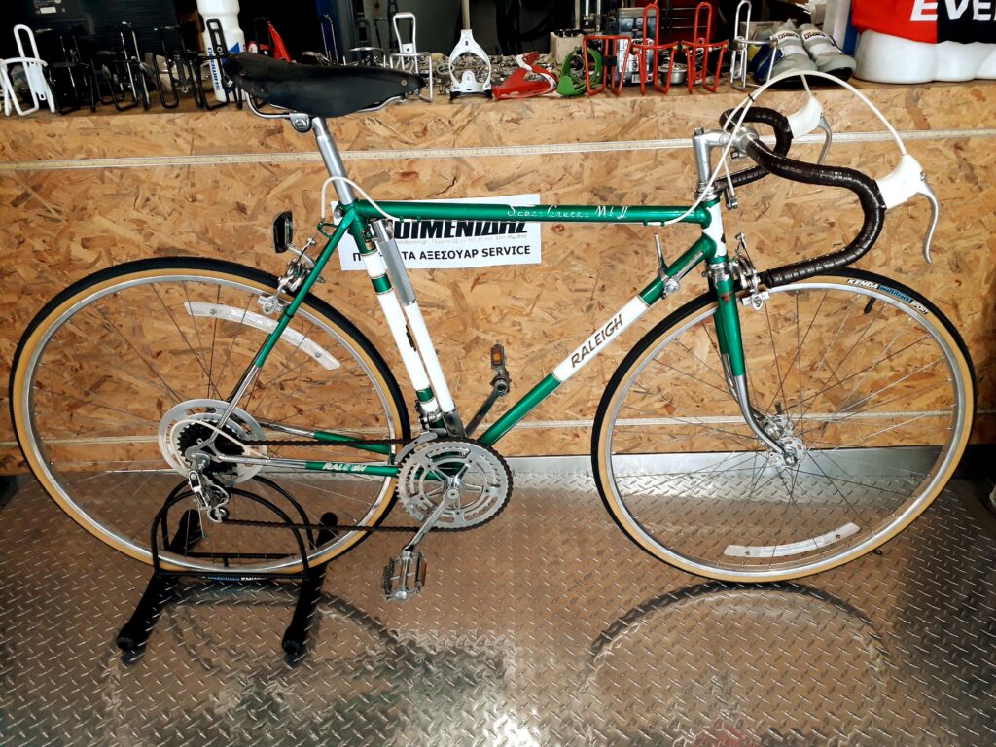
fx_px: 777
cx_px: 498
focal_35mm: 27
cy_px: 374
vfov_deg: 51.4
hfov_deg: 65.3
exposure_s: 1/50
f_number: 1.9
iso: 125
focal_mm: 3.6
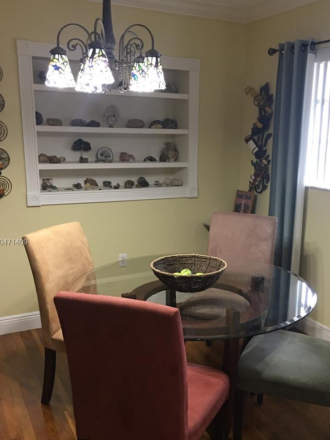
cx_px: 193
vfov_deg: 51.3
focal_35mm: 36
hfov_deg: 39.5
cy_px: 243
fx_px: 458
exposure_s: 1/15
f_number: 2.2
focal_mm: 4.15
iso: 80
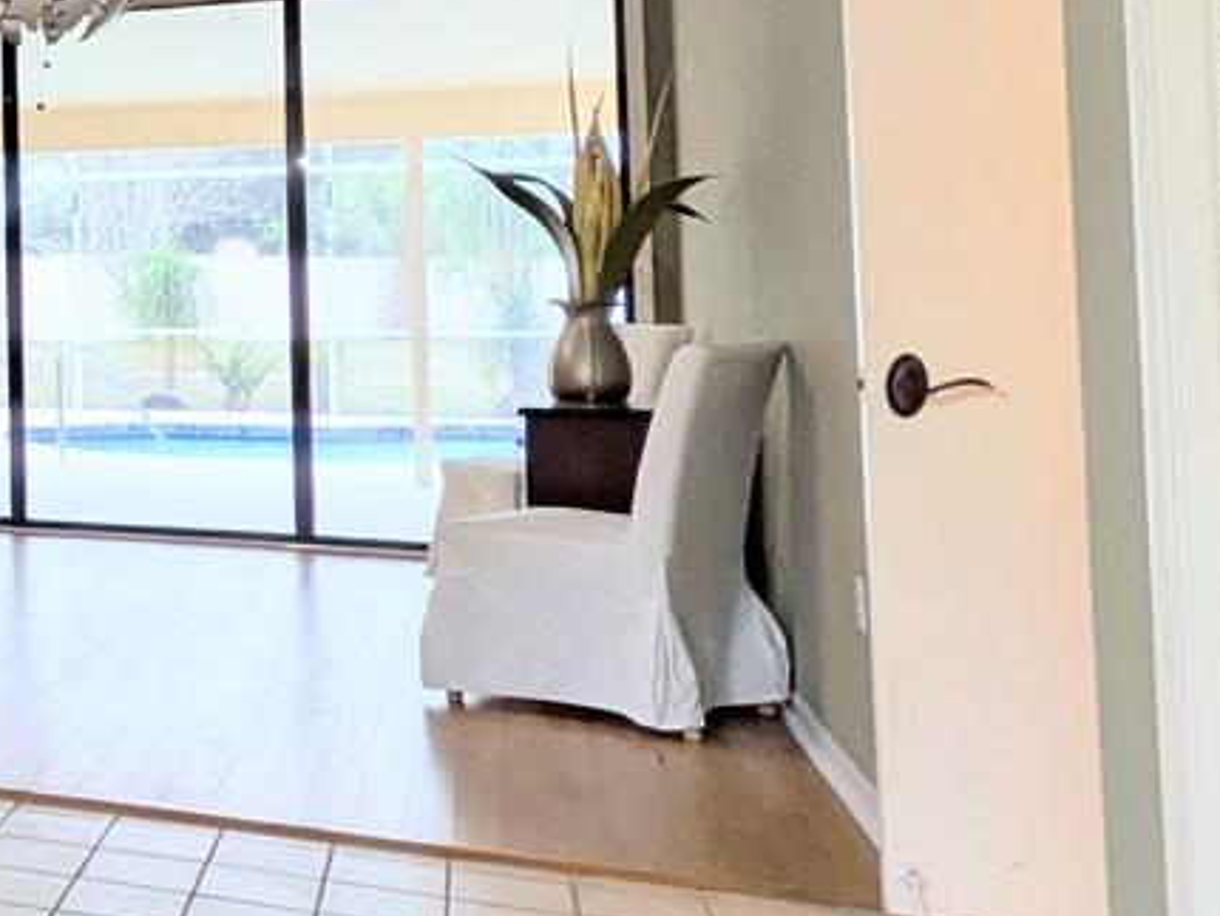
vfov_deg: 27.5
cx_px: -487
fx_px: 1834
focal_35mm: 52
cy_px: 181
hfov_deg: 28.1
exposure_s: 1/30
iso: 87
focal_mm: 1.83
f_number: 2.2
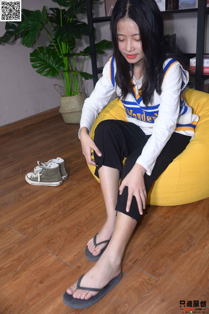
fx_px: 304
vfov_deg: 54.4
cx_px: 104
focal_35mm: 35
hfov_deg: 37.9
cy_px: 157
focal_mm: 35
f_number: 5.6
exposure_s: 1/80
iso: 500
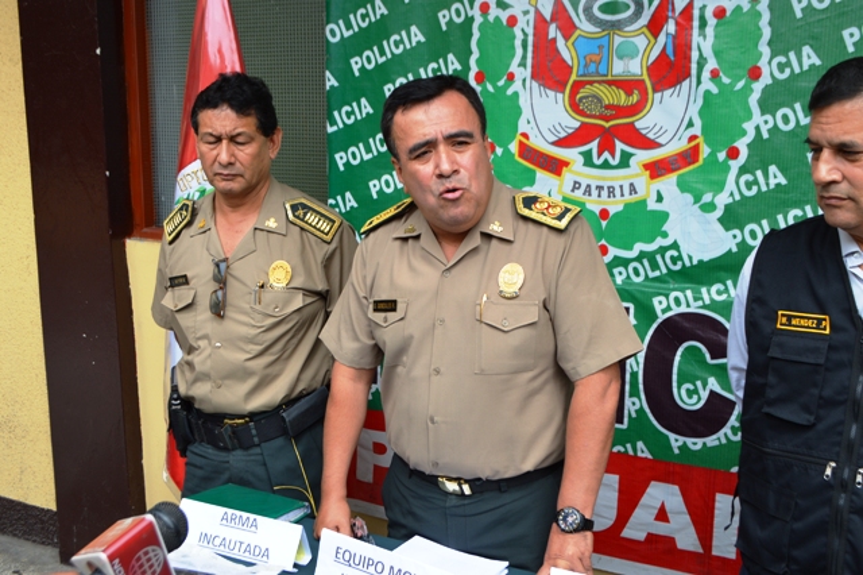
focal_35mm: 39
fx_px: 934
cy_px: 288
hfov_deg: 49.6
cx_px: 432
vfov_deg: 34.2
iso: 100
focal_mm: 26
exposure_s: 1/160
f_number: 7.1
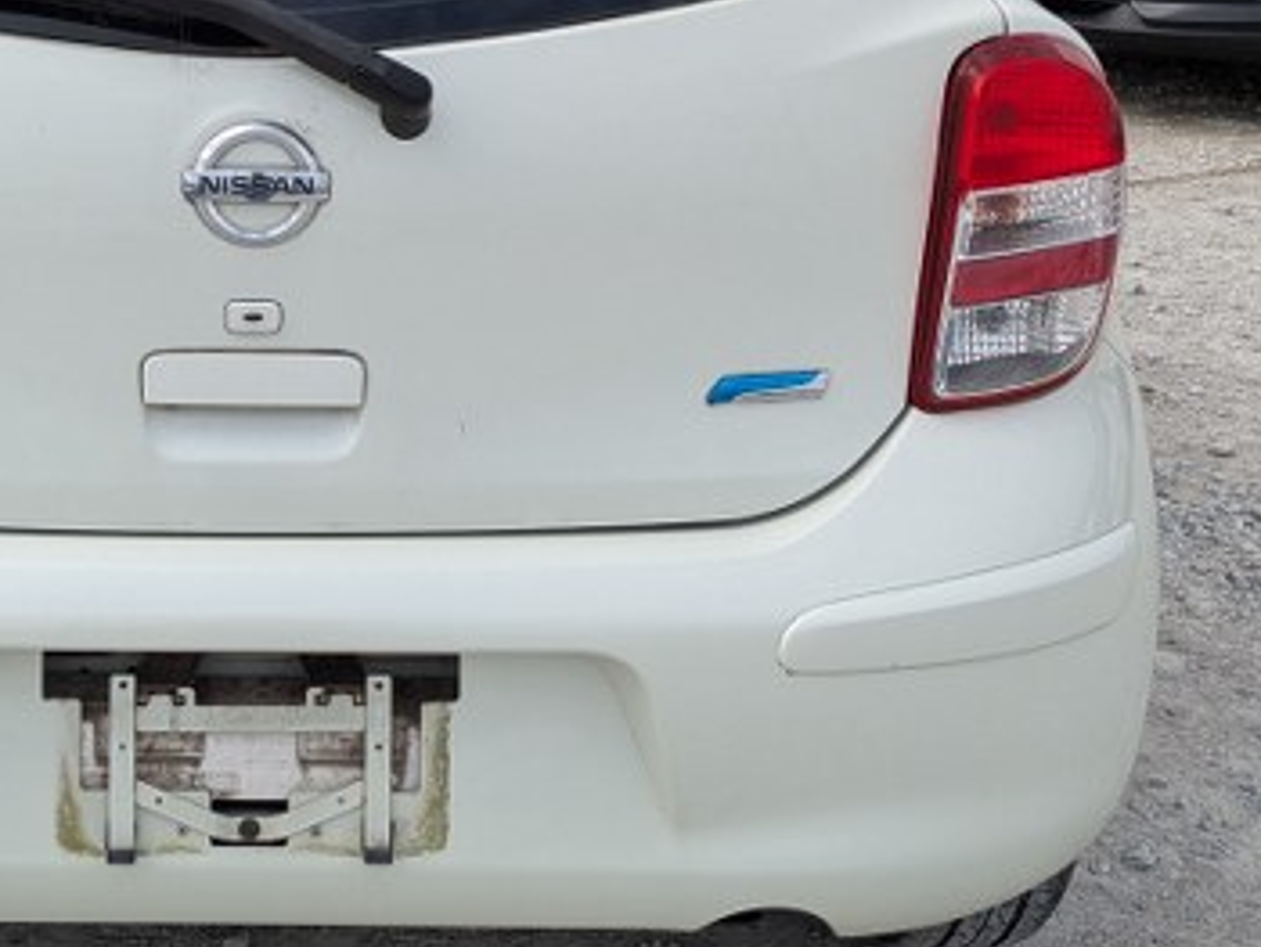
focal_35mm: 57
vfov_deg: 25.7
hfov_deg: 32.7
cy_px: 389
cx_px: 222
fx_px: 2078
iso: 56
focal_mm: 5.43
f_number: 1.89
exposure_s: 1/1776
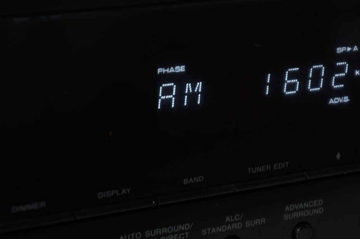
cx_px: 240
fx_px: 1155
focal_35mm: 116
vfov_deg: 11.8
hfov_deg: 17.7
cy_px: 100
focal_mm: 53
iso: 200
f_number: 5
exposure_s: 1/5
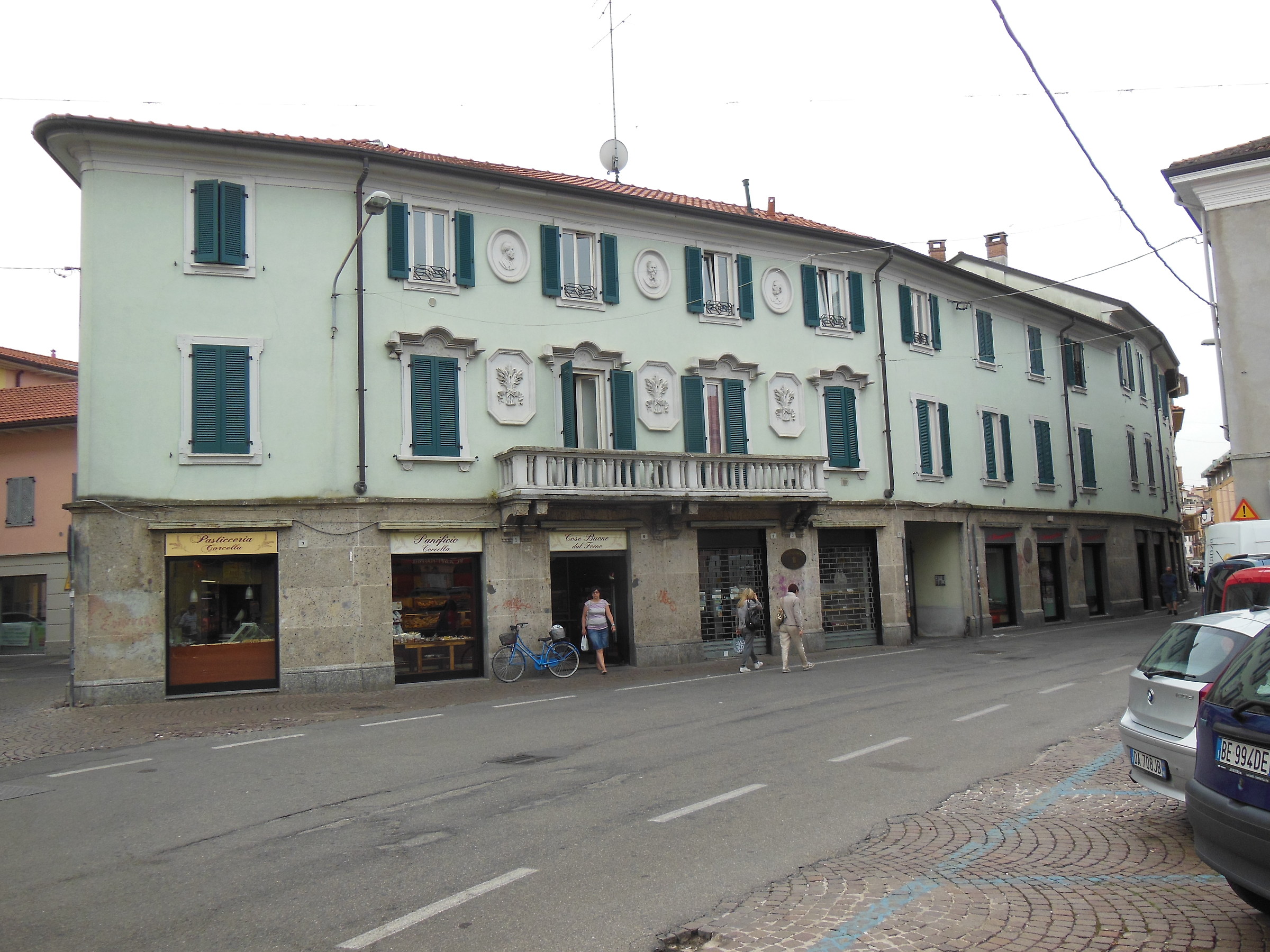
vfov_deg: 48.2
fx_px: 1064
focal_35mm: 29
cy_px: 476
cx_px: 635
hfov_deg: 61.7
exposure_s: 1/320
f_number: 3.7
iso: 125
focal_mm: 5.2
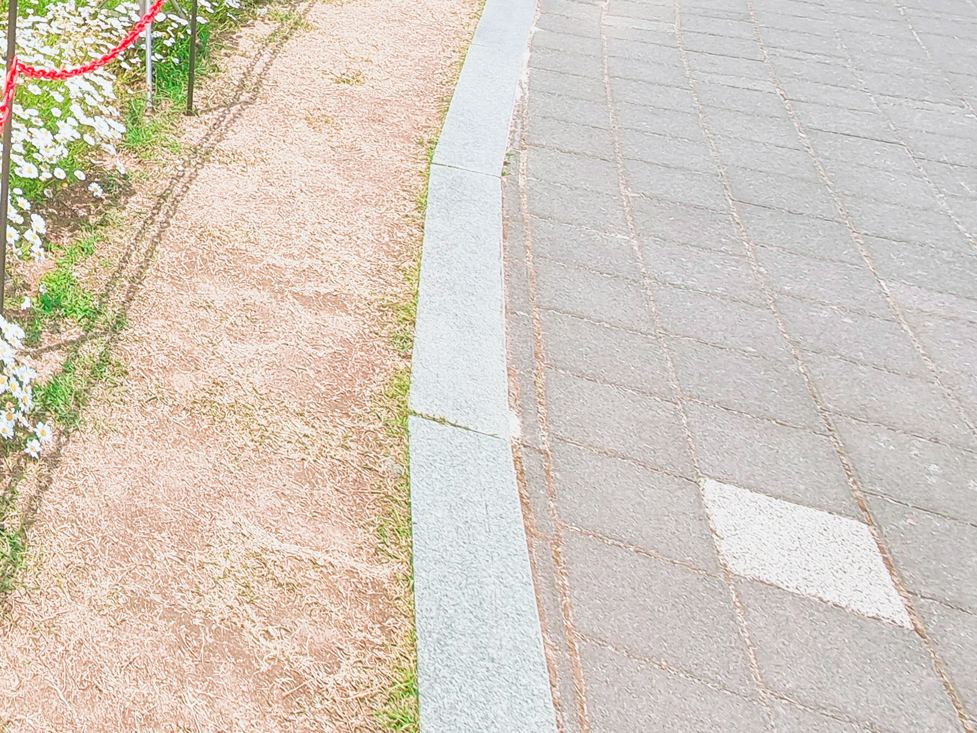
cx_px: -207
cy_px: -138
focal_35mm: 32
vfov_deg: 35.3
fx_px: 903
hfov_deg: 39.8
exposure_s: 1/2000
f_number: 2.2
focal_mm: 2.2
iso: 50
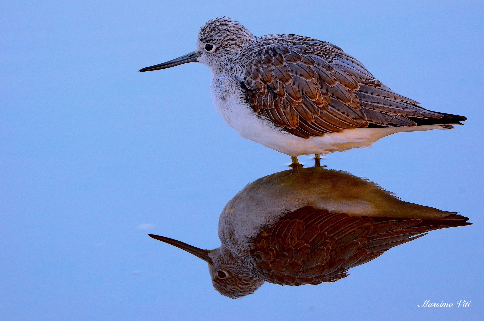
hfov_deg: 2.3
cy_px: 160
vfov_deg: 1.5
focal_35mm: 900
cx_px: 242
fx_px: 12075
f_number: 8
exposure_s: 1/250
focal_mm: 600
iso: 800
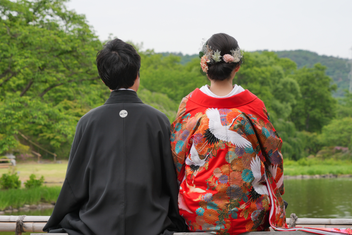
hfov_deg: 19.3
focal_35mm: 106
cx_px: 176
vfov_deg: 12.9
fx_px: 1037
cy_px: 118
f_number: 10
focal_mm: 106
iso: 100
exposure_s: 1/100
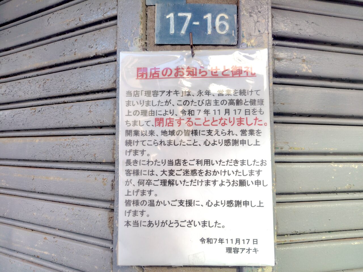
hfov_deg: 73.9
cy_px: 136
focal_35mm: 23
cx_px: 182
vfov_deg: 58.9
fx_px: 241
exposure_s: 1/332
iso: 50
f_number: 1.9
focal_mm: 5.6
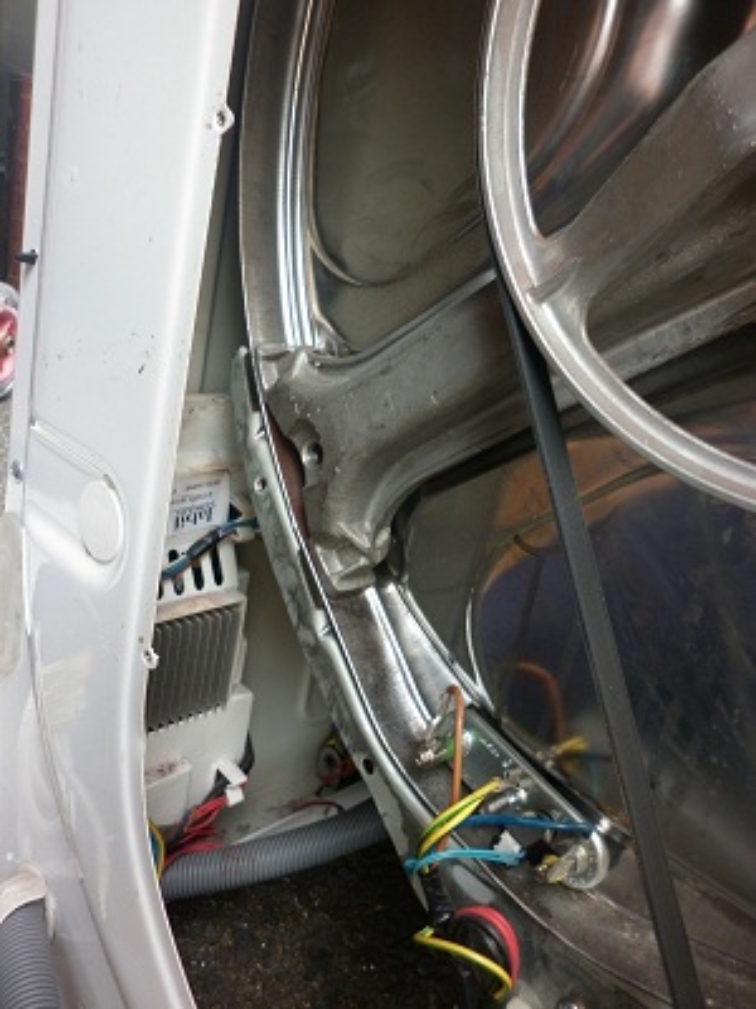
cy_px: 504
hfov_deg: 49.7
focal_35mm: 28
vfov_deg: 63.4
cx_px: 378
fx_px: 815
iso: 80
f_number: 2.8
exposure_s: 1/30
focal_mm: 5
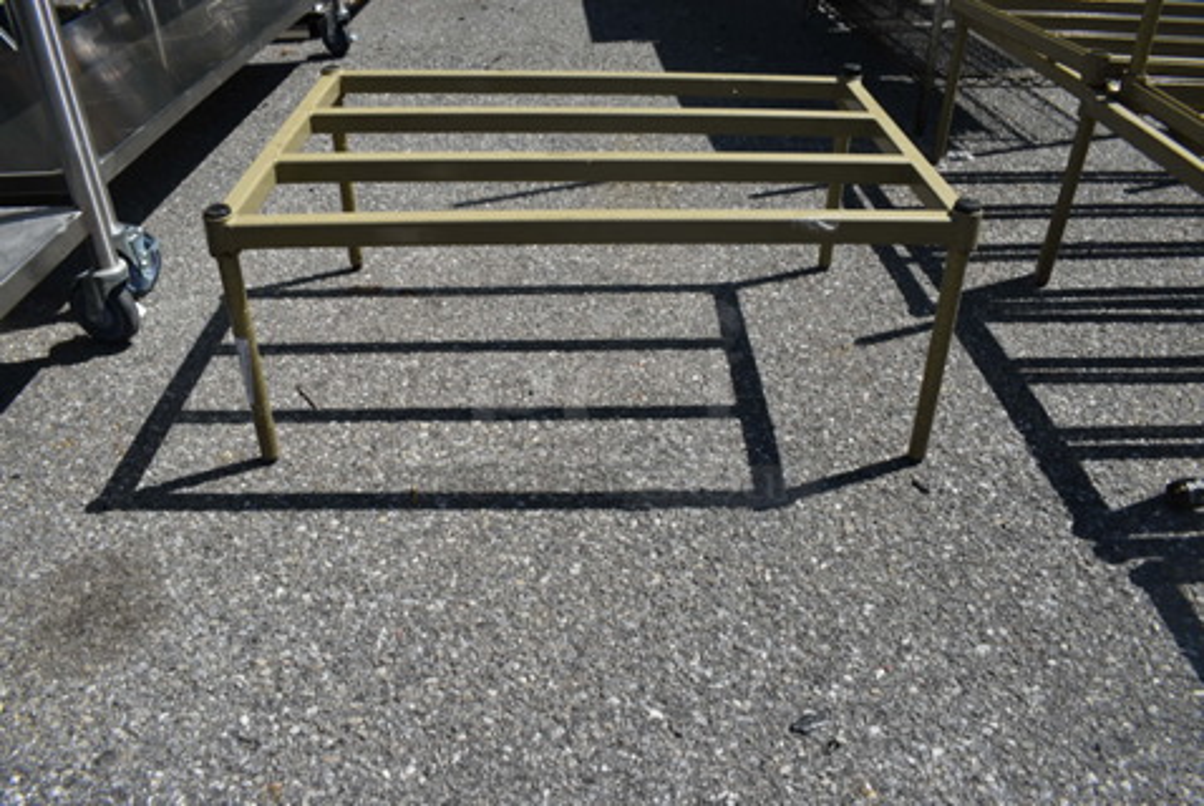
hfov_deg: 67.3
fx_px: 904
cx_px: 602
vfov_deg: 48.1
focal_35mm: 27
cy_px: 403
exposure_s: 1/800
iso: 200
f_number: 9
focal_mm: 18
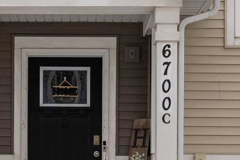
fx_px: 666
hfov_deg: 20.3
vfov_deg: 13.6
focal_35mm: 100
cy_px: 142
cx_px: 68
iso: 640
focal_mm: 29
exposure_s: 1/60
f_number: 8
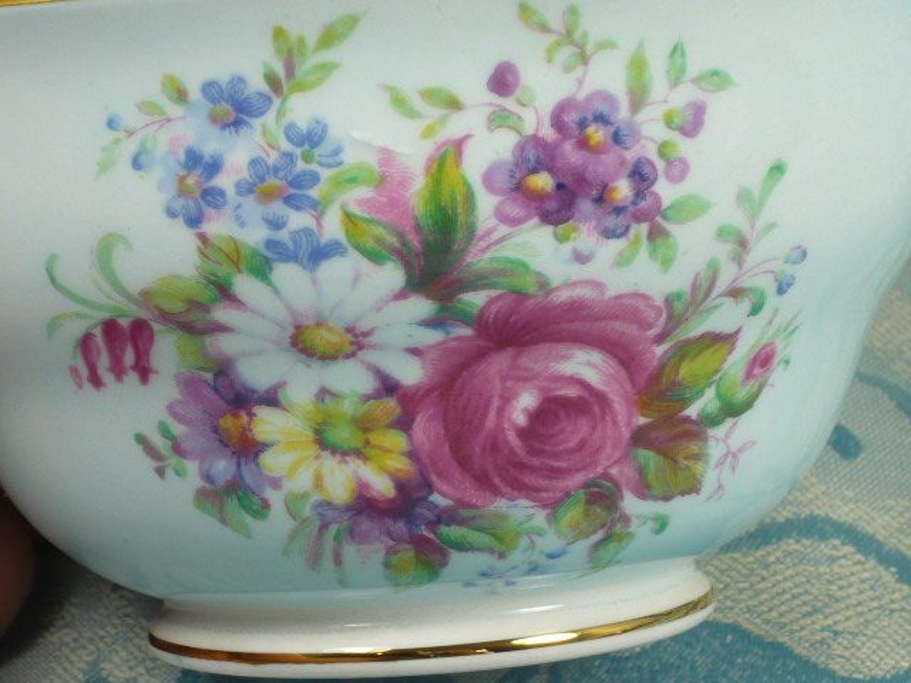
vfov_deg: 9.3
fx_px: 4184
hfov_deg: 12.4
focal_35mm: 159
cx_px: 456
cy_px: 342
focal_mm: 16.4
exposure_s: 1/125
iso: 160
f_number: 5.6
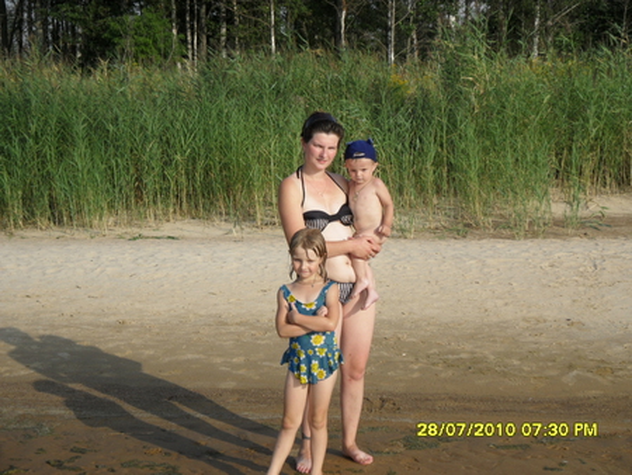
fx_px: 1480
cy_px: 238
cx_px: 316
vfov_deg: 18.2
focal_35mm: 81
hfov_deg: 24.1
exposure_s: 1/500
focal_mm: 14.4
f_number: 4.6
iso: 80
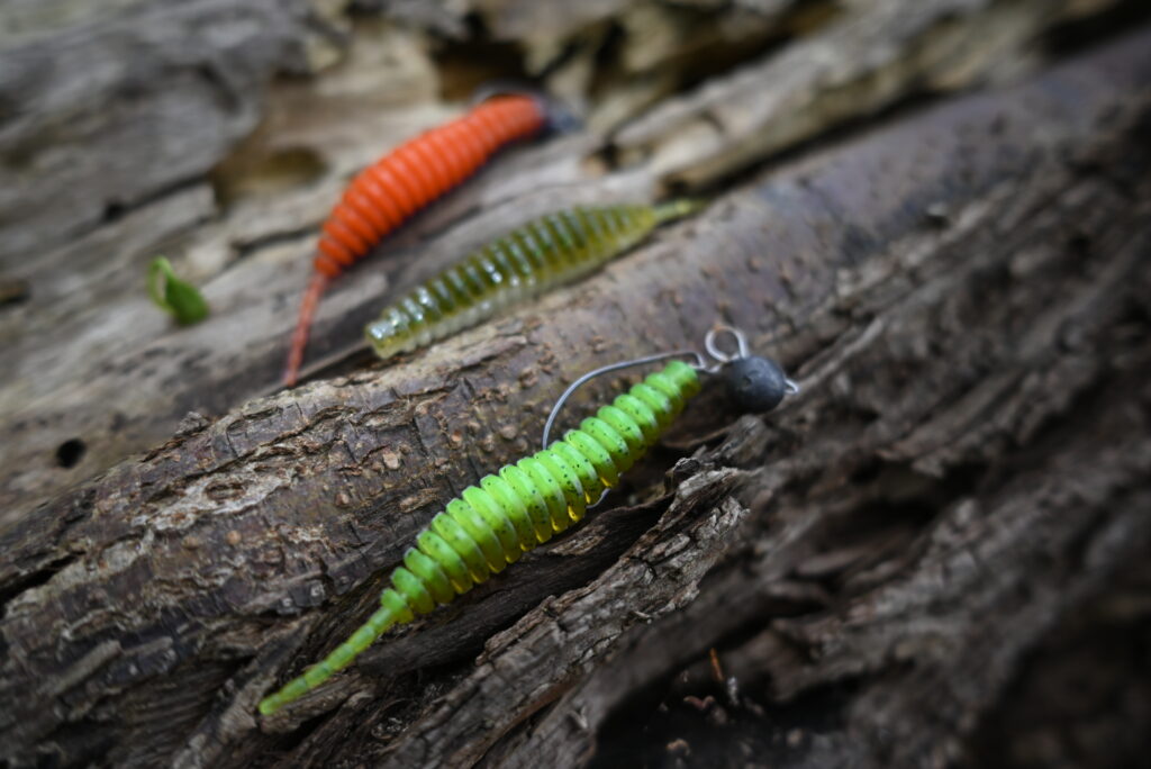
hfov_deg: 65.4
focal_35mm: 28
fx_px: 896
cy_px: 384
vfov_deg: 46.5
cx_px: 576
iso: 125
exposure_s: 1/640
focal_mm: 28
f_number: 2.8
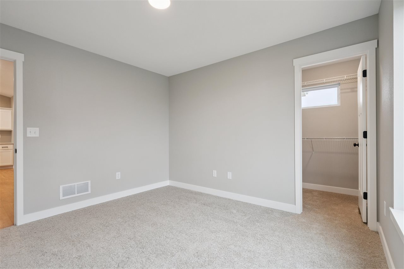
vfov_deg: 73.7
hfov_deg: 96.7
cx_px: 202
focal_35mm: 16
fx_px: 180
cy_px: 134
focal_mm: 16
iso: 400
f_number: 8
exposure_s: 1/30
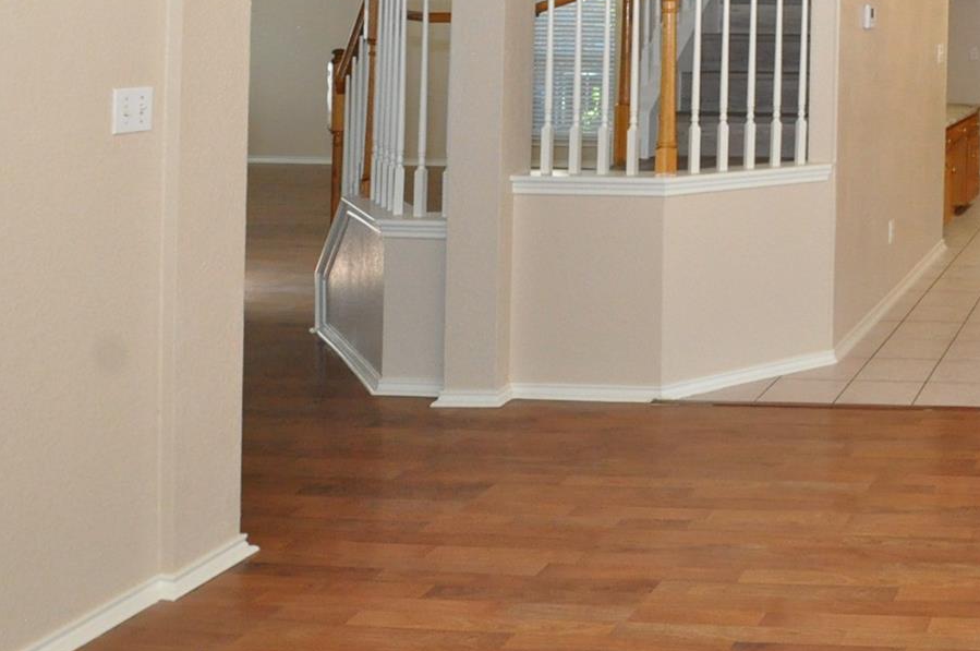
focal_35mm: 41
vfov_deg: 30.3
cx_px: 1098
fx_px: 1115
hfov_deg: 38.5
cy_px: 0
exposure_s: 1/100
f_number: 7.1
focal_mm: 12
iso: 2000
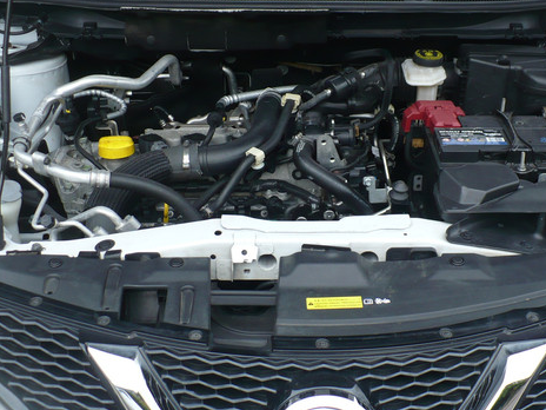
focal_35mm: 51
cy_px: 239
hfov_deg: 37.4
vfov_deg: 28.5
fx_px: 804
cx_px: 326
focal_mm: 6.1
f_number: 2.8
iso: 100
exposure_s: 1/160
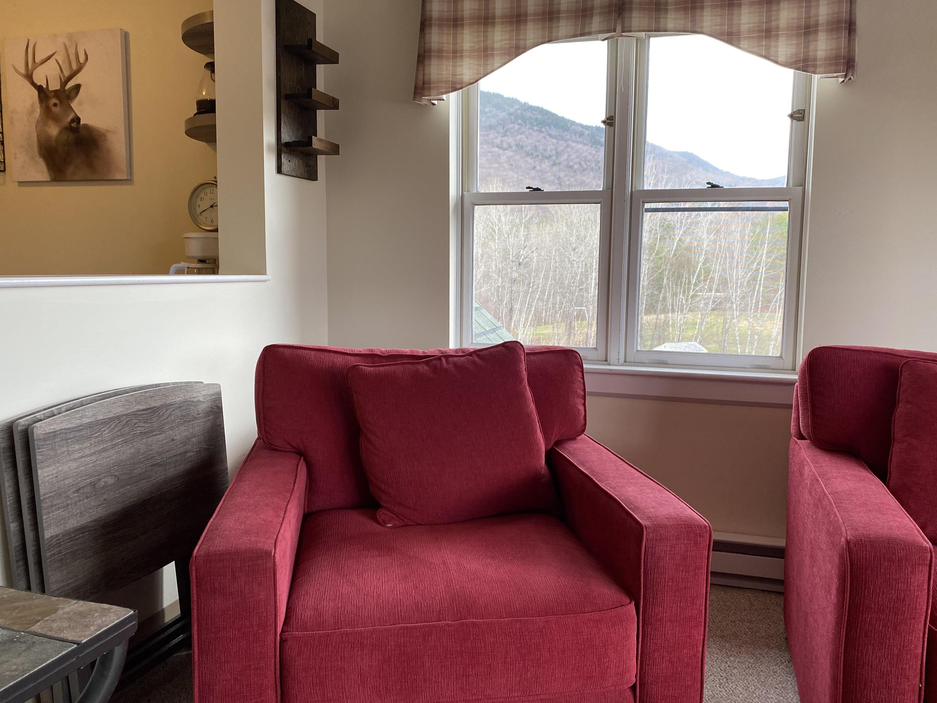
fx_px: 731
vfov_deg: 51.4
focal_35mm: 27
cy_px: 341
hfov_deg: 65.3
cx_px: 481
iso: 100
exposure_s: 1/121
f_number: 1.8
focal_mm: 4.25
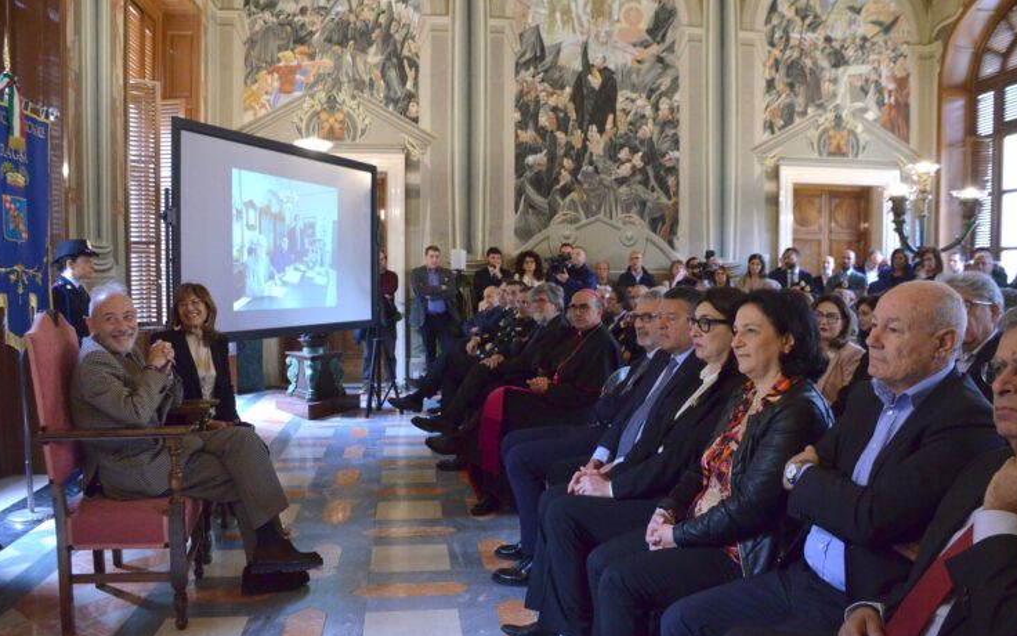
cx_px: 508
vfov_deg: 44.5
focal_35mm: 28
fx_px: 776
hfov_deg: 66.5
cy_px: 342
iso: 2500
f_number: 5.6
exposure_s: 1/90
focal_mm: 18
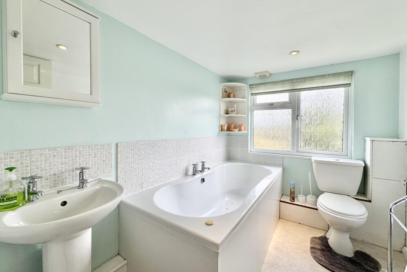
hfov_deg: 100.4
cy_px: 131
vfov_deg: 77.3
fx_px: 170
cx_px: 203
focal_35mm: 15
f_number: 2.2
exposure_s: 1/208
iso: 40
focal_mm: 2.22
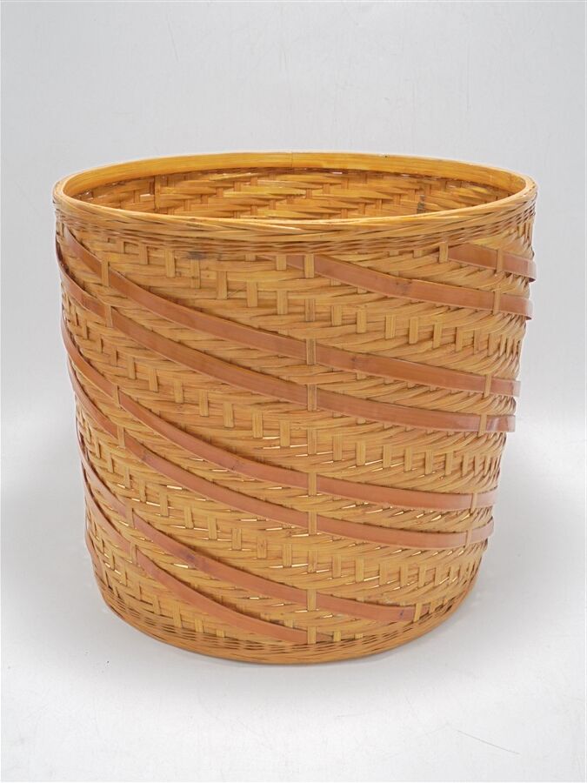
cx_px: 294
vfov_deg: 49.0
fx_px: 859
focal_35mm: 38
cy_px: 392
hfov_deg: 37.7
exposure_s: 1/30
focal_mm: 6.9
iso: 100
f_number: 4.2
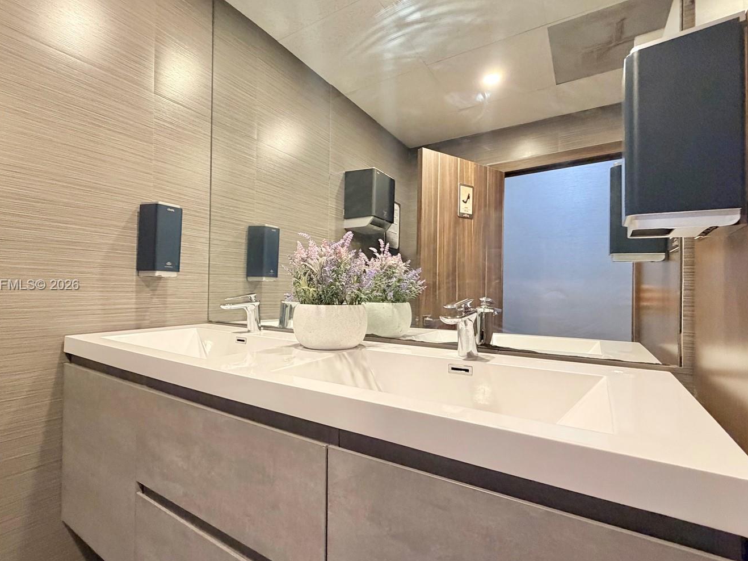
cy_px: 286
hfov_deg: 91.0
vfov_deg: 74.7
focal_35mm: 17
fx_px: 367
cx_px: 356
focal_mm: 2.22
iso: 500
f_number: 2.2
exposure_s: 1/60
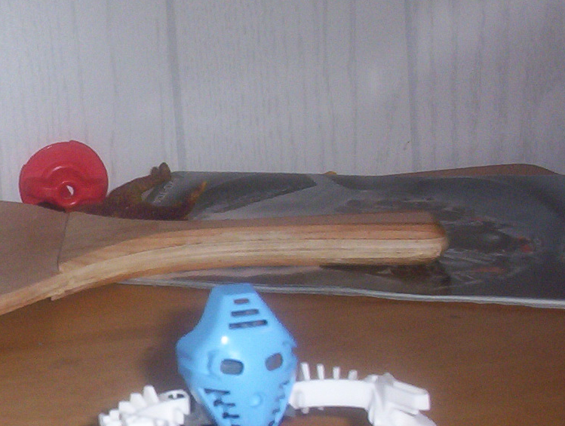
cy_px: 293
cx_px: -23
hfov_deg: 22.0
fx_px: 1390
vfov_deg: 17.4
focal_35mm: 85
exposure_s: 1/30
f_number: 4.5
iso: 140
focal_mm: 6
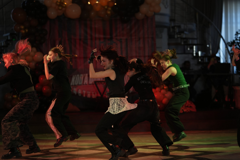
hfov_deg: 23.9
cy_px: 80
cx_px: 120
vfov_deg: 16.1
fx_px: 567
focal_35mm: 85
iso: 800
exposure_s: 1/400
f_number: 2.2
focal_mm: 85
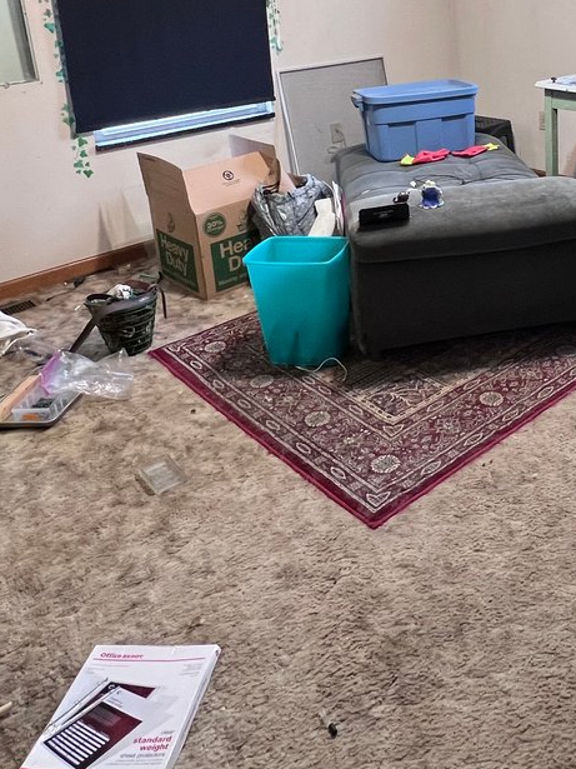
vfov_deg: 53.3
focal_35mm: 32
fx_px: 710
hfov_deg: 41.3
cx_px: 499
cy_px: 161
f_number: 1.8
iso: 200
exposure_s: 1/60
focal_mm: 1.57
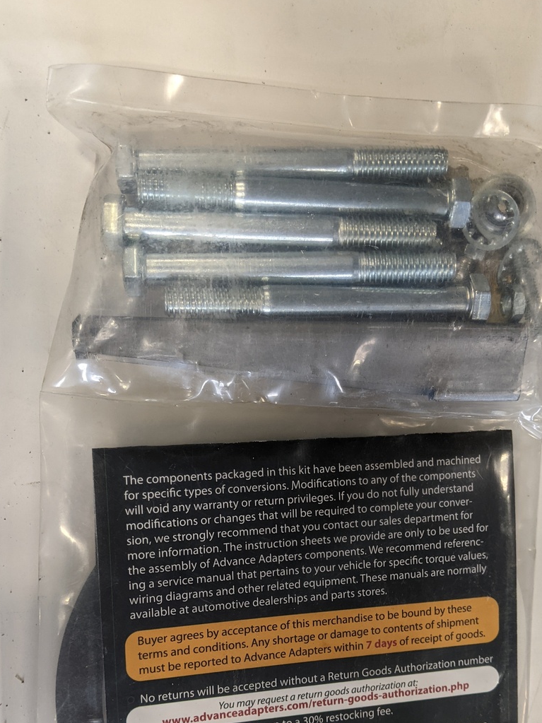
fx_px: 793
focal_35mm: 38
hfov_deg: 37.7
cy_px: 476
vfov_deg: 48.2
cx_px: 282
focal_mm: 4.44
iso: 117
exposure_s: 1/120
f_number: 1.8
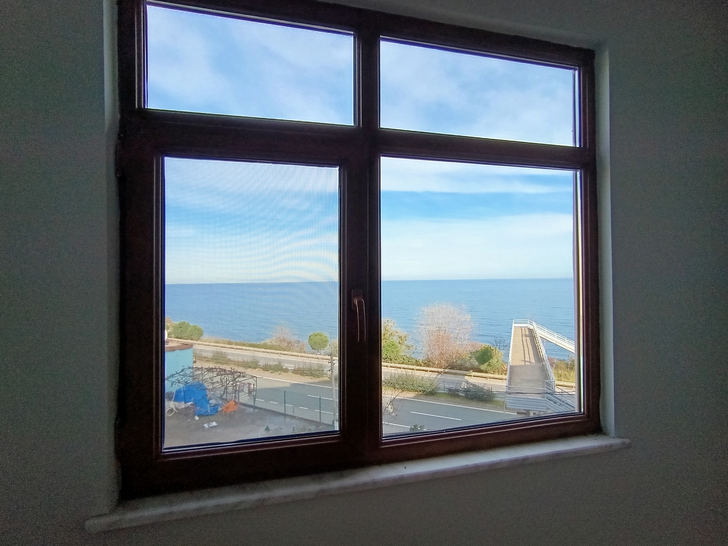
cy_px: 276
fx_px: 358
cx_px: 361
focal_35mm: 17
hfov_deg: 91.0
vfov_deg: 74.7
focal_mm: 1.65
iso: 50
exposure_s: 1/411
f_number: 2.2
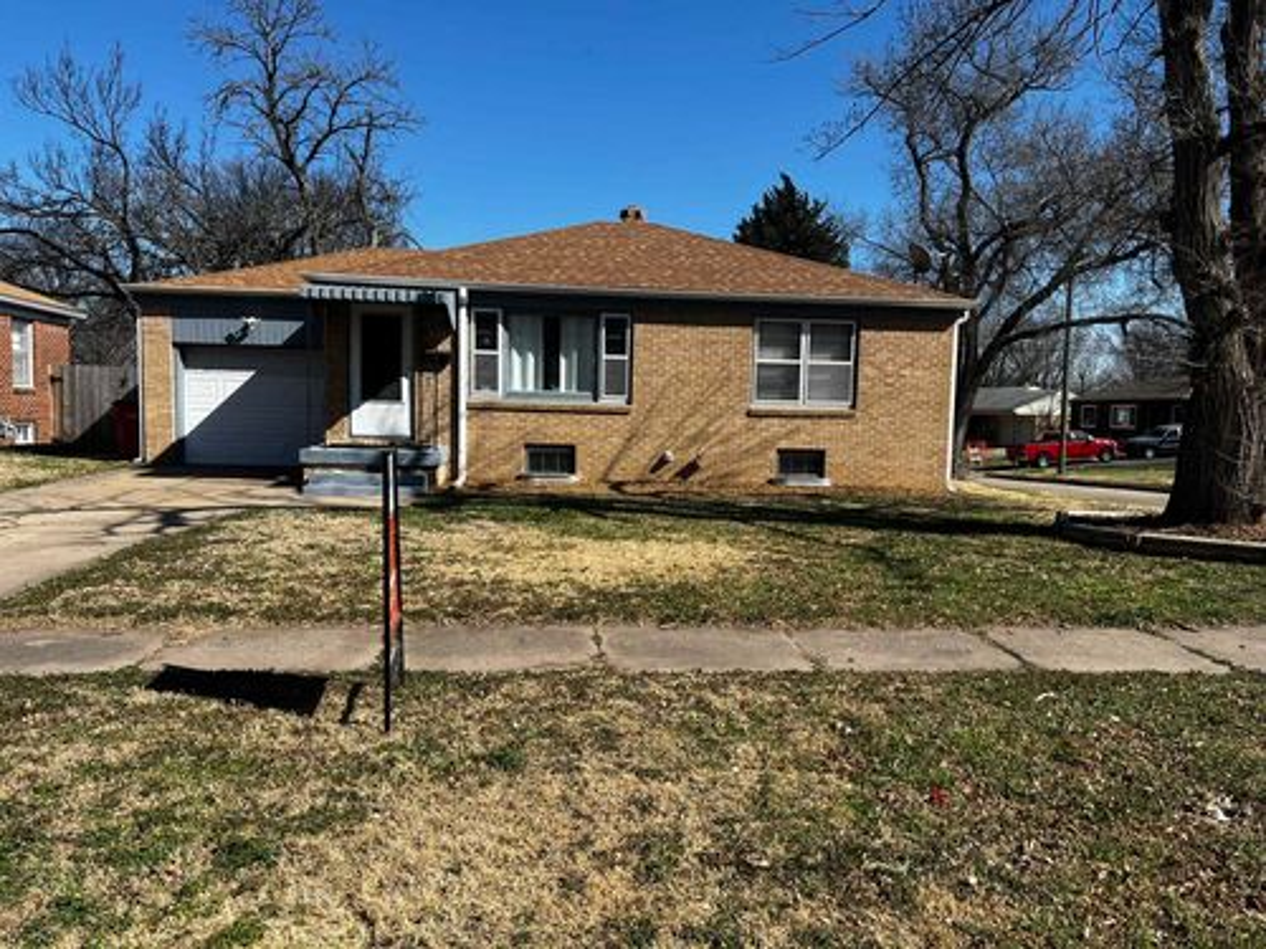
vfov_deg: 53.1
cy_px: 474
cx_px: 633
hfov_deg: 67.3
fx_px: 951
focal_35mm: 26
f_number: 1.5
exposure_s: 1/3968
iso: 50
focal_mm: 5.7
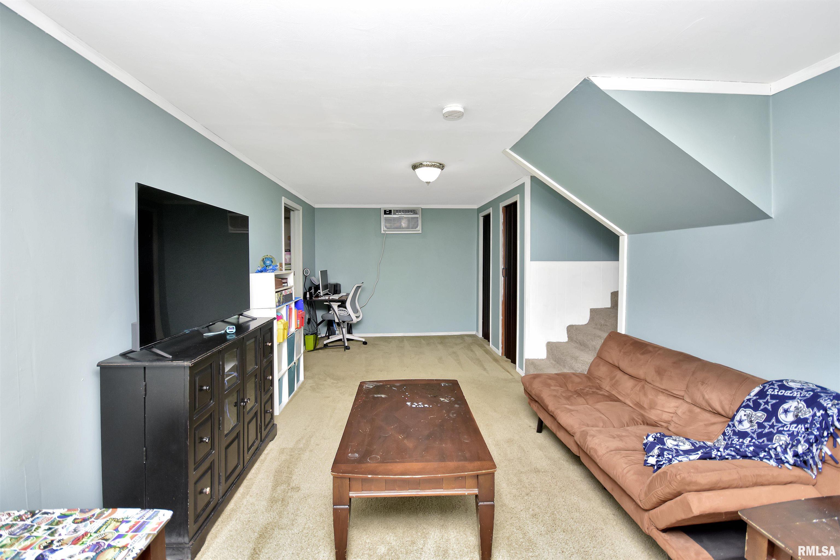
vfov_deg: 77.3
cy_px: 280
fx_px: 350
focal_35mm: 15
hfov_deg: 100.4
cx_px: 420
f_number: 4
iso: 500
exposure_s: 1/160
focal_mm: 10
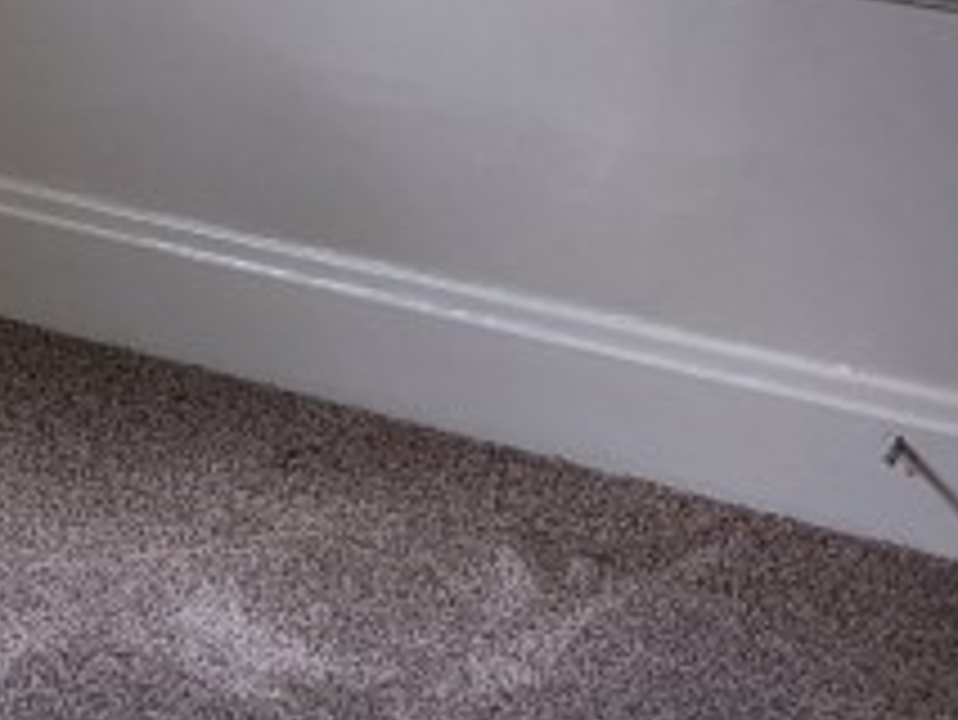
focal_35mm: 130
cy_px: -387
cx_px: -706
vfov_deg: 11.0
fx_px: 3600
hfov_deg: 13.7
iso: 56
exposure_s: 1/59.9
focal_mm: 4.44
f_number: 1.8
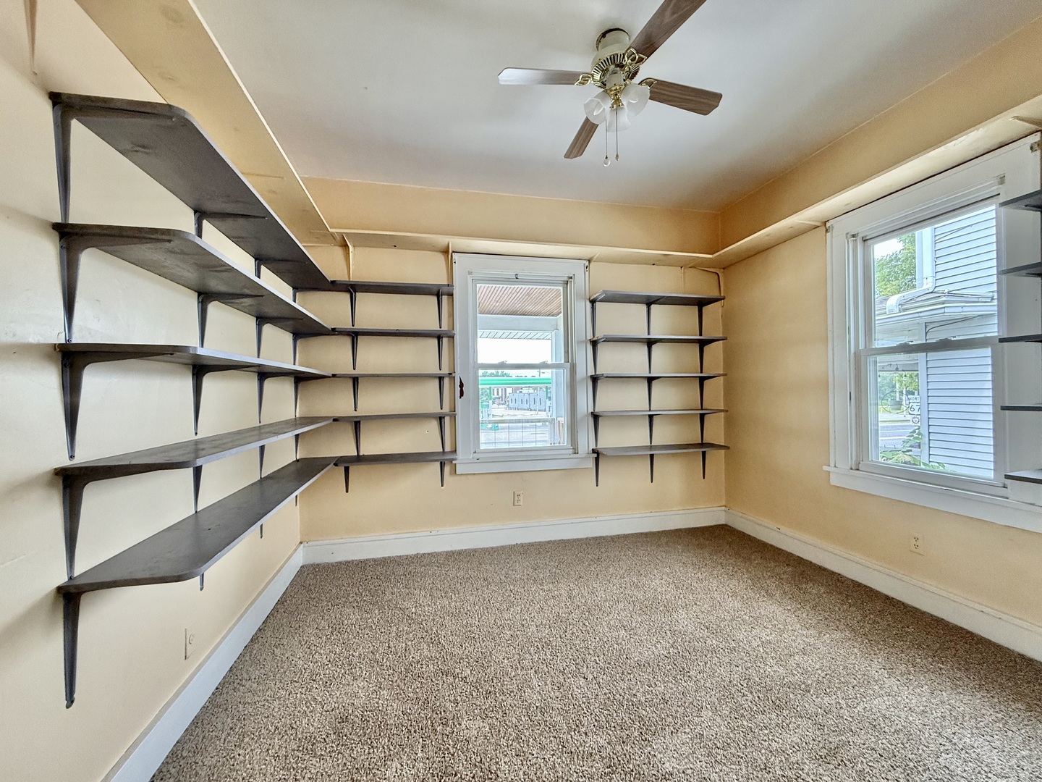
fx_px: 421
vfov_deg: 85.7
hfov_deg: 102.1
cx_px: 521
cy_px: 391
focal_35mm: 14
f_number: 2.2
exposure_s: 1/99
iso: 250
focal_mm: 2.22
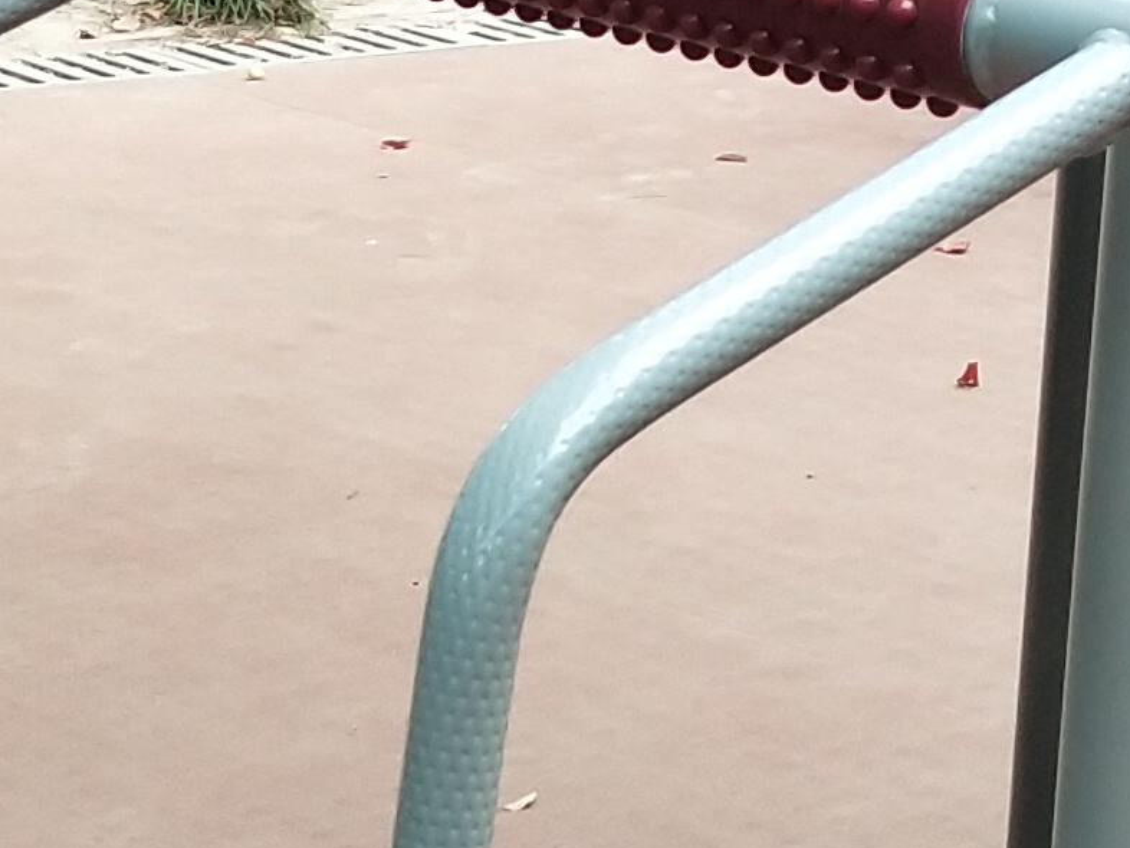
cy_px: 270
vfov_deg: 9.0
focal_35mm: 164
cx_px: 978
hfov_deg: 12.0
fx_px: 5355
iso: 50
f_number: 2.2
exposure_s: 1/203
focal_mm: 3.69
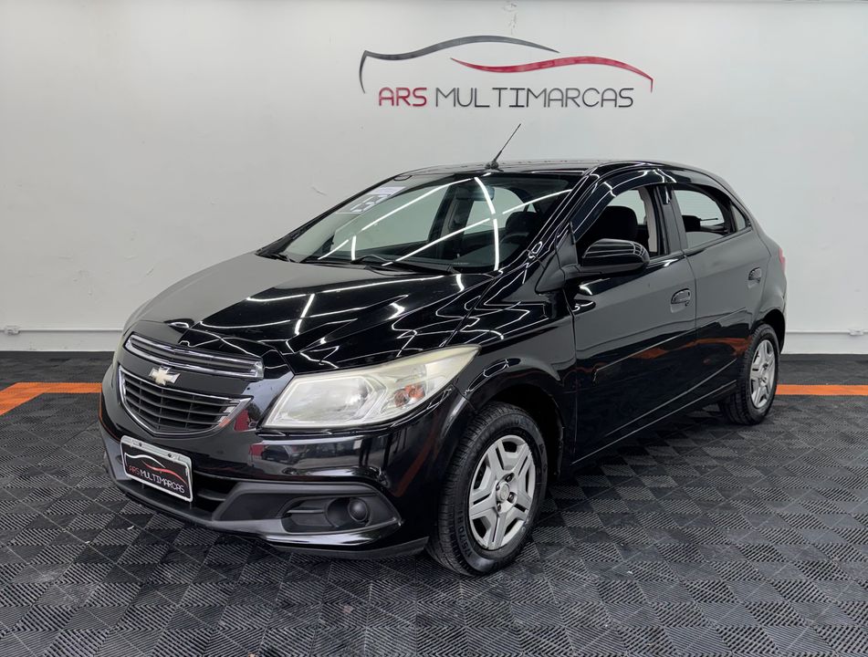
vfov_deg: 57.1
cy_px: 328
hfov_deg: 71.4
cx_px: 434
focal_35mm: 24
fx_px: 604
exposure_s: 1/120
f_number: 1.78
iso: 64
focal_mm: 6.76
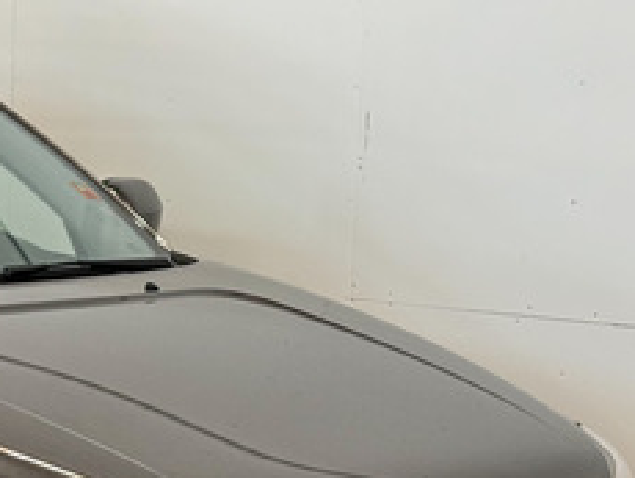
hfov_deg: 15.4
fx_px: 2295
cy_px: 533
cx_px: -25
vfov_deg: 11.7
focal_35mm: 125
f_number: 1.78
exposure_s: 1/50
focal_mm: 6.86
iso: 160
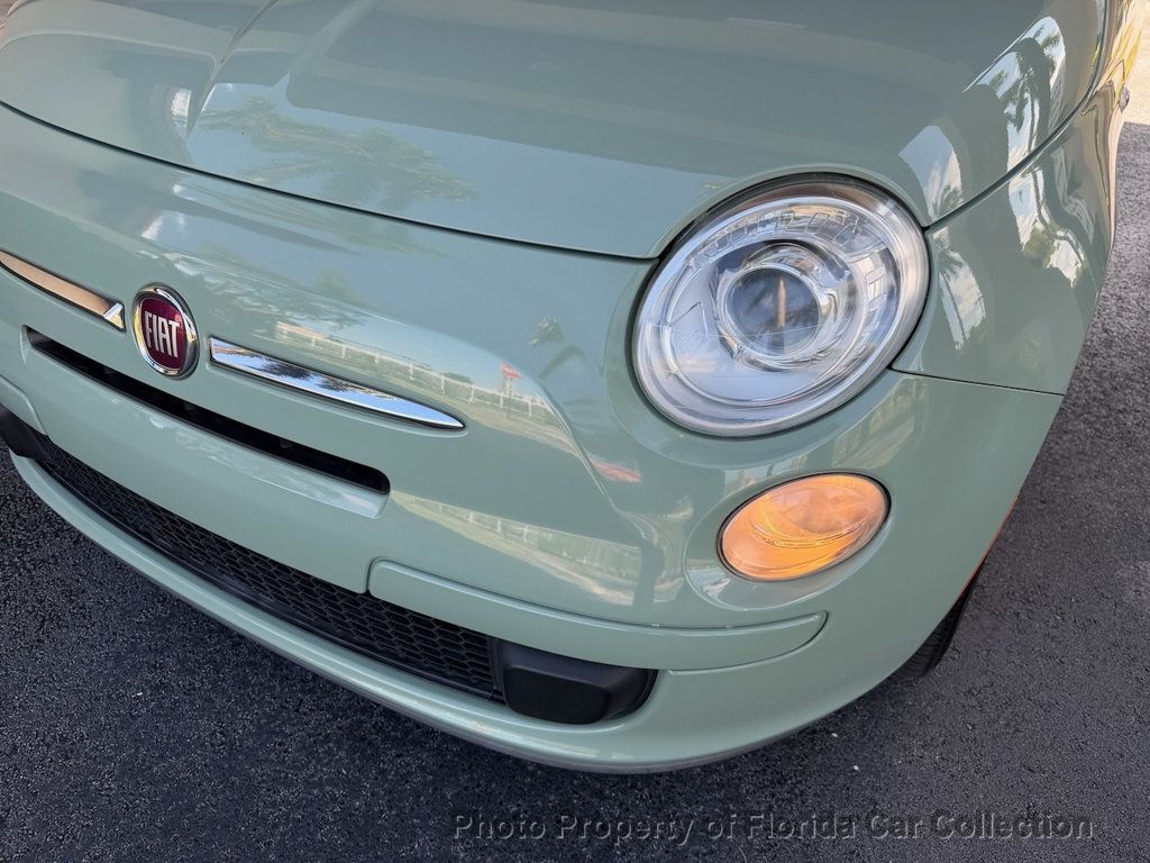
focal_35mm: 24
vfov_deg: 56.8
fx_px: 797
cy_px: 432
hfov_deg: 71.6
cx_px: 575
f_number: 1.78
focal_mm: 6.76
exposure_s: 1/617
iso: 80
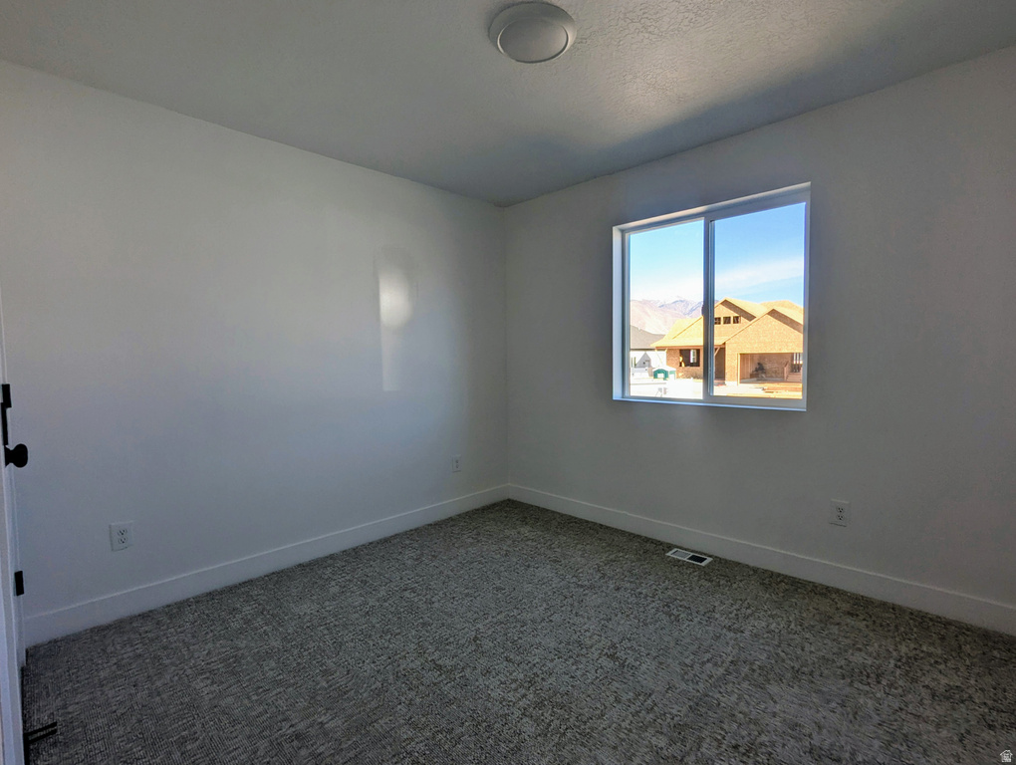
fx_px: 470
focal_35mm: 16
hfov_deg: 94.4
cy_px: 382
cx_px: 508
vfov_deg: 78.2
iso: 94
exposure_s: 1/684
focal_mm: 2.35
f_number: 2.2
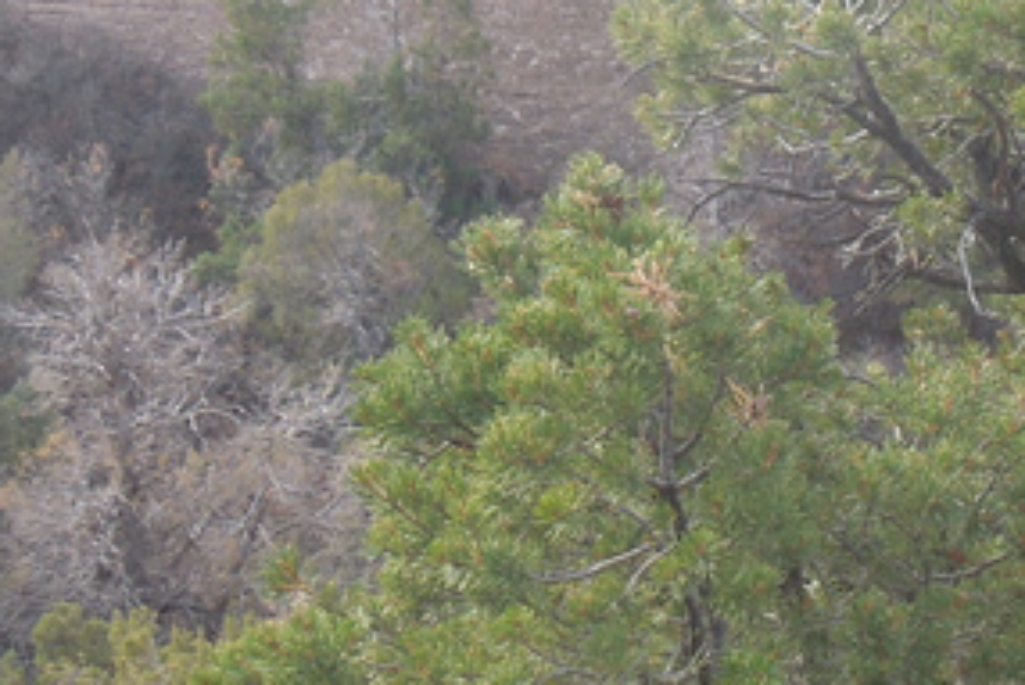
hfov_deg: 14.1
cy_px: 276
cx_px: 788
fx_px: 4130
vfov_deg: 9.5
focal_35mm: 145
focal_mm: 7
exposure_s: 1/200
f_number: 3.8
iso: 100
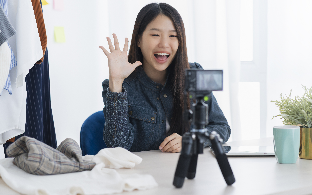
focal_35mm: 87
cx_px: 155
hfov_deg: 23.8
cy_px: 99
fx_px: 740
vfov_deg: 15.0
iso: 640
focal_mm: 85
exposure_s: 1/640
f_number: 3.2
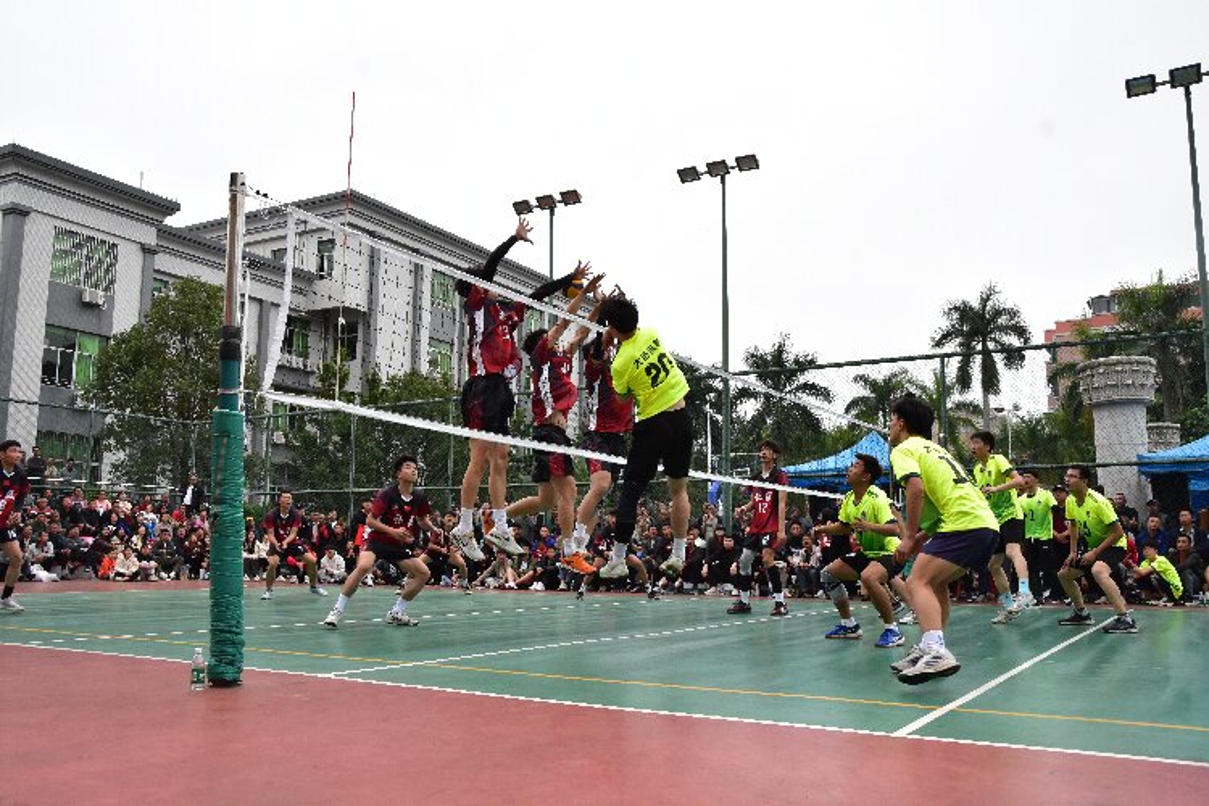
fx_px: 1007
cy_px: 403
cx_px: 604
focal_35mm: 30
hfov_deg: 61.9
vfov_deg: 43.6
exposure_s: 1/250
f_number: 8
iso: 1600
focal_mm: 20
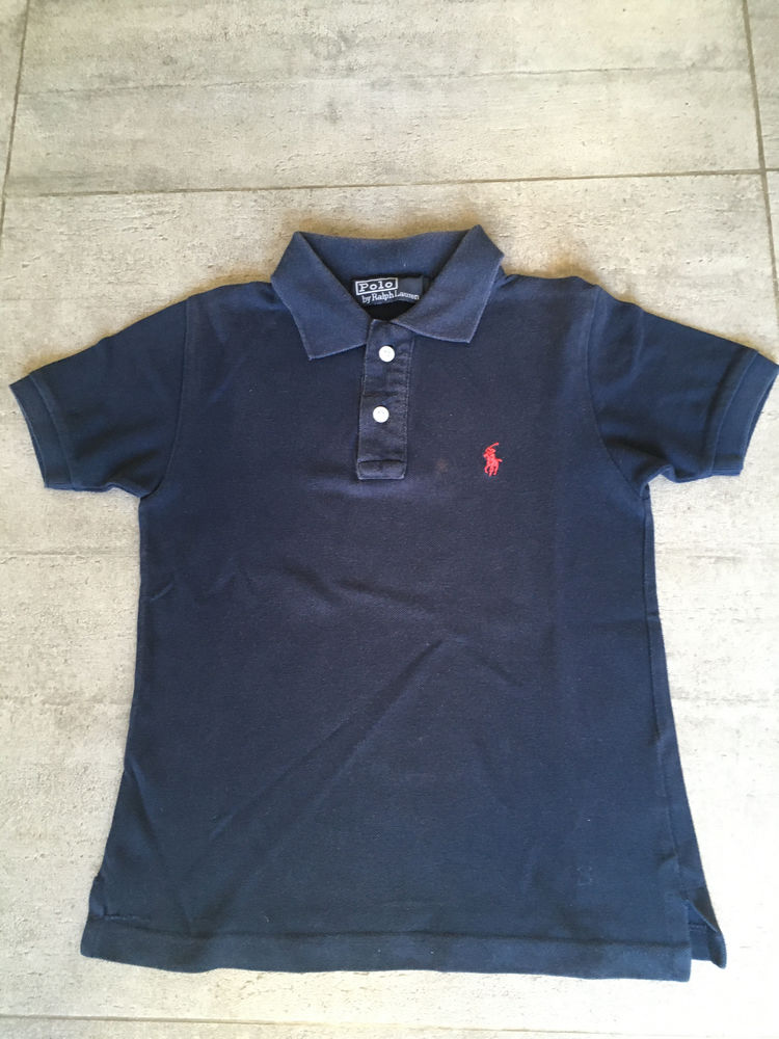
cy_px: 520
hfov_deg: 48.2
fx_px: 870
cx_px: 390
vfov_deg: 61.7
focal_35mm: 29
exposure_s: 1/33
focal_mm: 4.15
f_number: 2.2
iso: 160
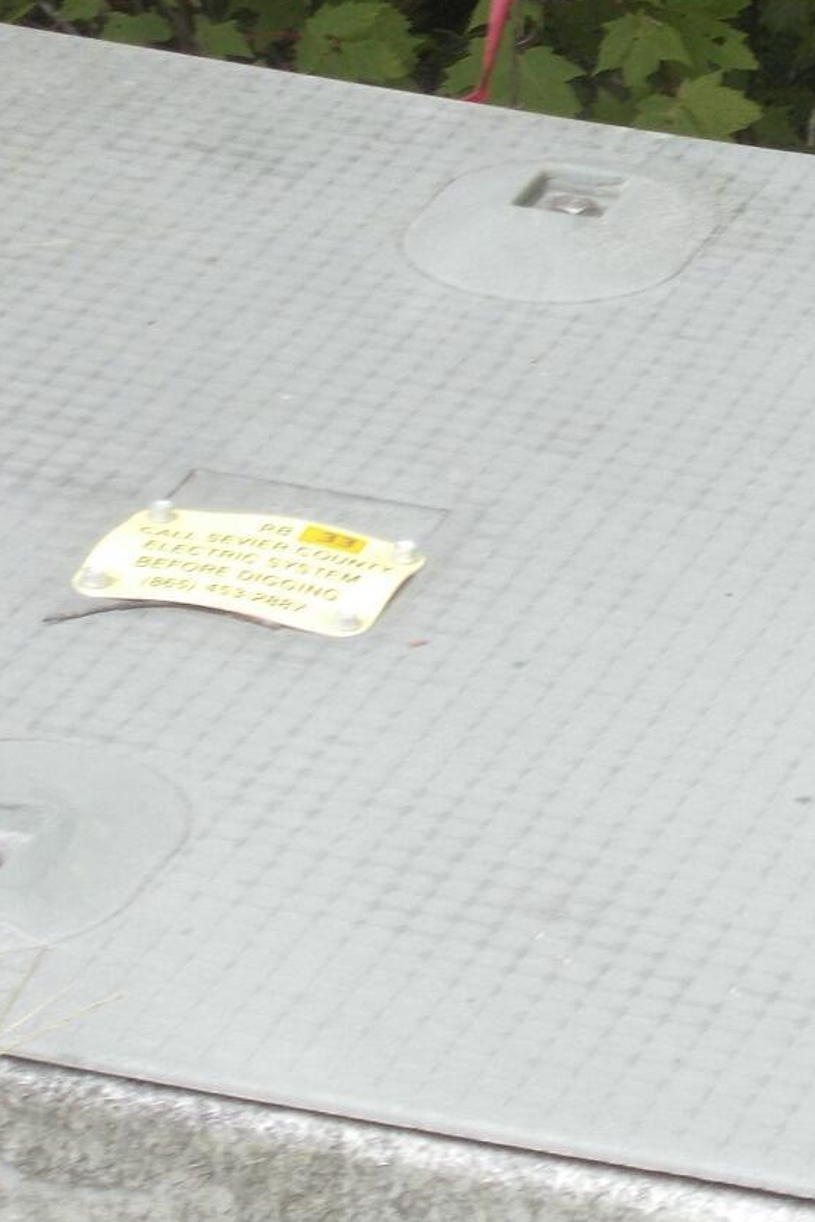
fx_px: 6449
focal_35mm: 190
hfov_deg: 7.2
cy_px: 97
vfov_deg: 10.8
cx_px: 994
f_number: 5.8
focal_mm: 13.5
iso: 80
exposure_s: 1/80
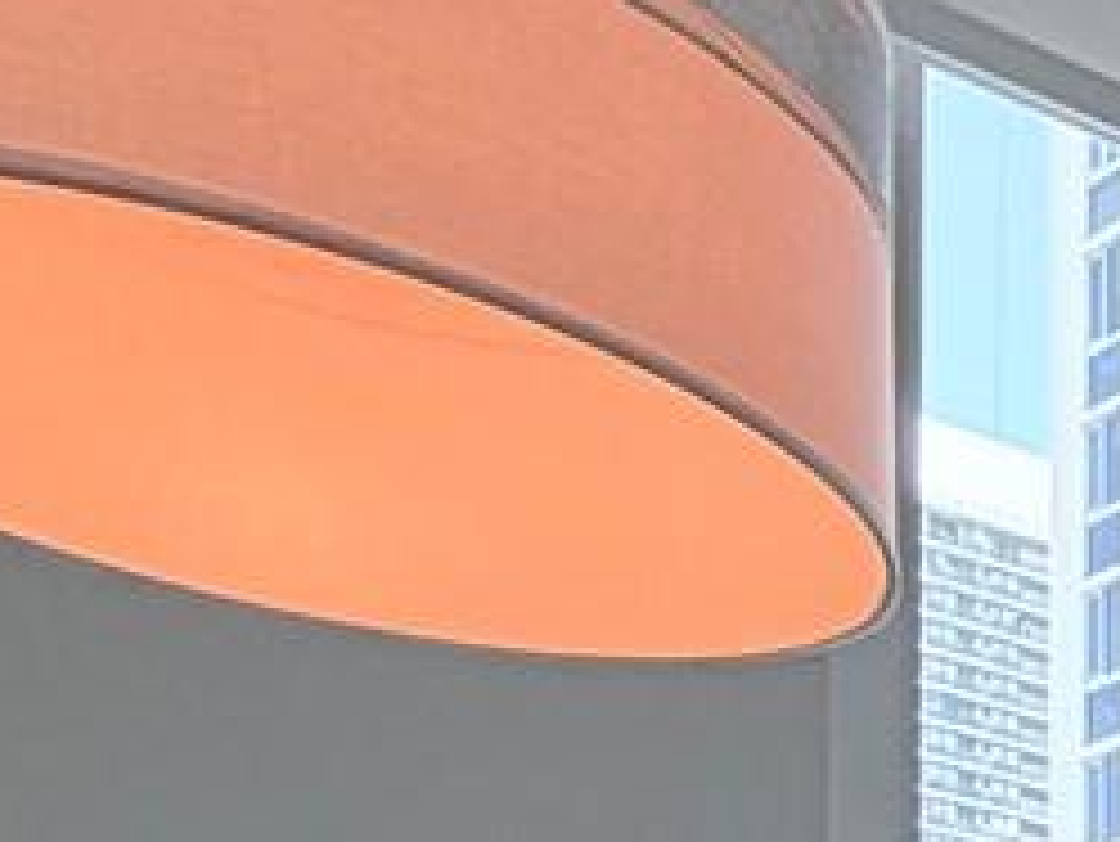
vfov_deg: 13.1
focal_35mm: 90
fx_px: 2913
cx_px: 3045
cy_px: 1905
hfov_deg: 12.8
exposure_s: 1/120
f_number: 2.2
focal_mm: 2.22
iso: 50
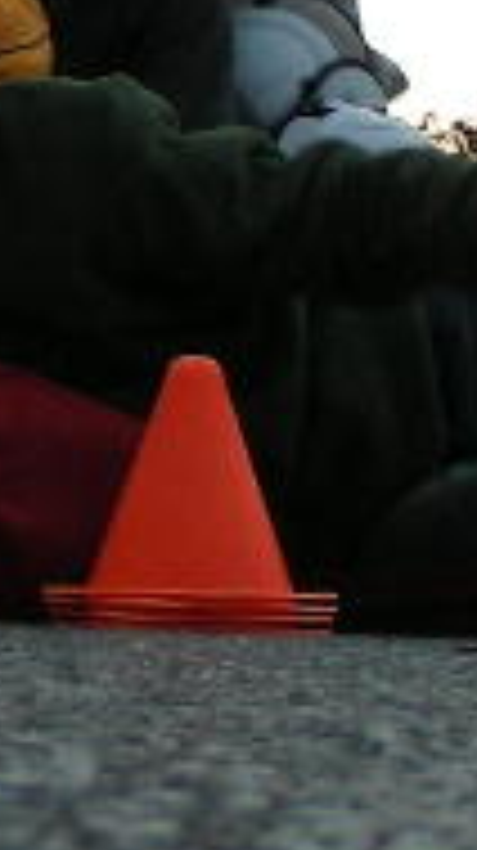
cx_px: -792
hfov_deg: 3.5
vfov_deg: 6.3
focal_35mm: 343
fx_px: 7730
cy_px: 198
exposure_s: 1/30
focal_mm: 9.7
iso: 127
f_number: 3.5
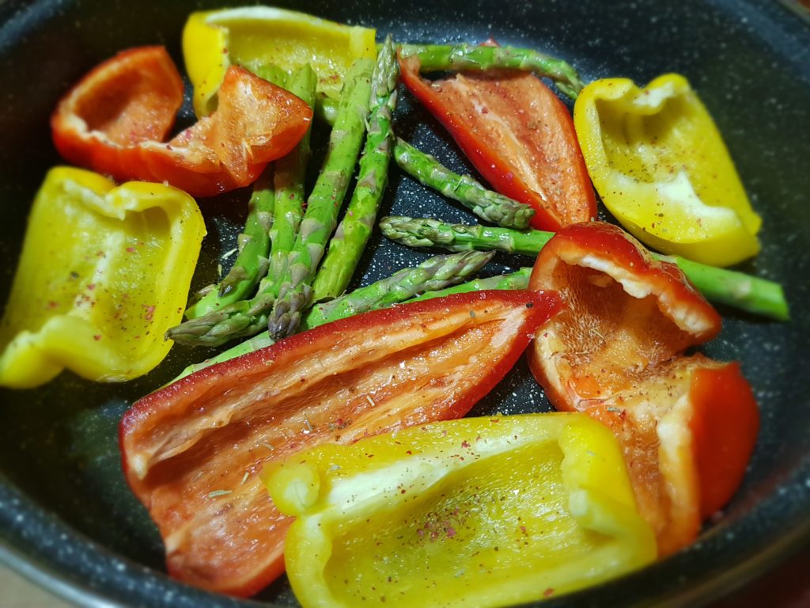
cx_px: 405
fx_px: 608
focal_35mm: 26
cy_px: 304
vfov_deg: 53.1
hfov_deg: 67.3
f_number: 1.7
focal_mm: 4.2
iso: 160
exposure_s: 1/25
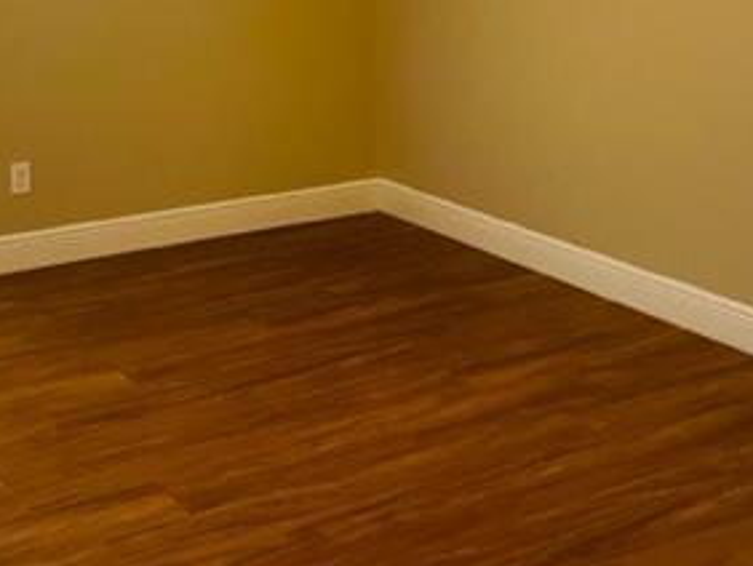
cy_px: -5
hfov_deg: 32.5
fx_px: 1285
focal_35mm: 59
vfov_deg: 23.7
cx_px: 291
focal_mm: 4.2
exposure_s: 1/60
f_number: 1.6
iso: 320
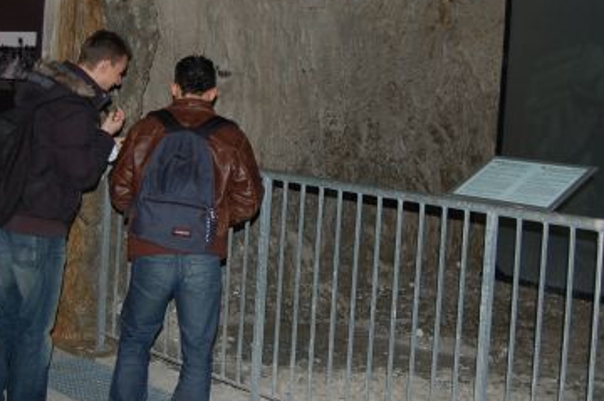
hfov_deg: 31.4
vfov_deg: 21.0
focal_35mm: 64
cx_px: 272
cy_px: 91
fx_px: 1072
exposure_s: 1/60
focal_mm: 24
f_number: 4
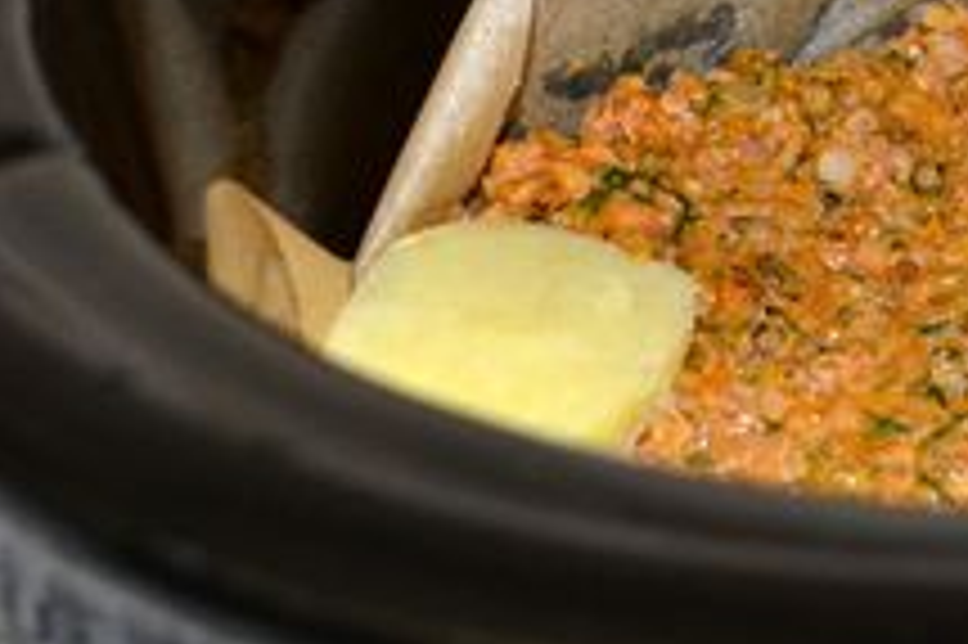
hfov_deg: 18.0
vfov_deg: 12.4
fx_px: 2955
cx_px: 1024
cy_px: 259
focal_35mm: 110
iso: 560
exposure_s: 1/60
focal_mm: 22
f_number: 4
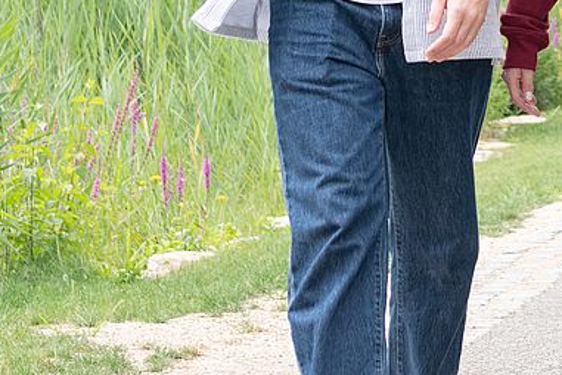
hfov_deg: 8.5
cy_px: -275
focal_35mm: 242
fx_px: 3778
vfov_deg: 5.6
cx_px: 535
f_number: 4.5
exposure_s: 1/1250
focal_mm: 48
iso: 320
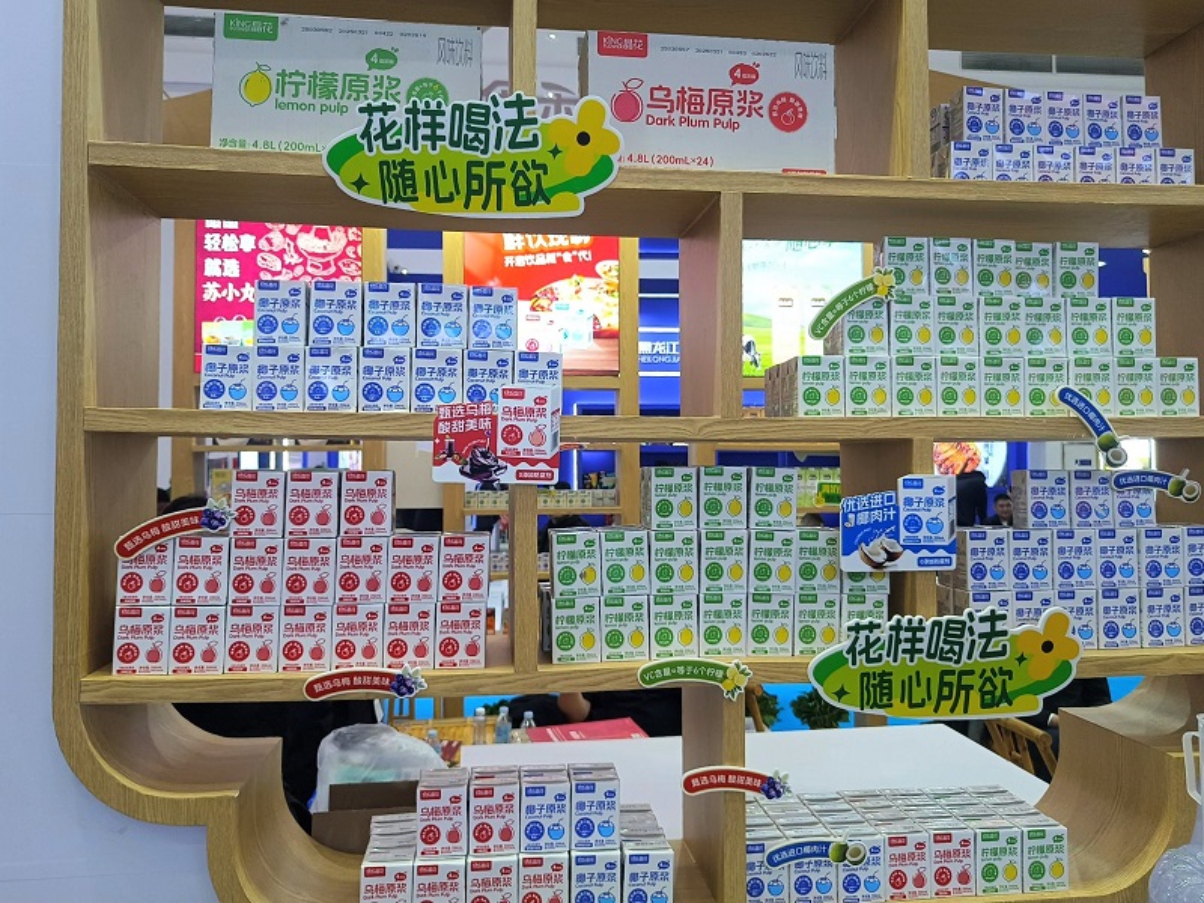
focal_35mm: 23
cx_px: 602
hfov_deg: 73.9
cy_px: 452
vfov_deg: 58.9
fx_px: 800
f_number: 1.88
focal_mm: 5.59
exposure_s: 1/100
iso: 716
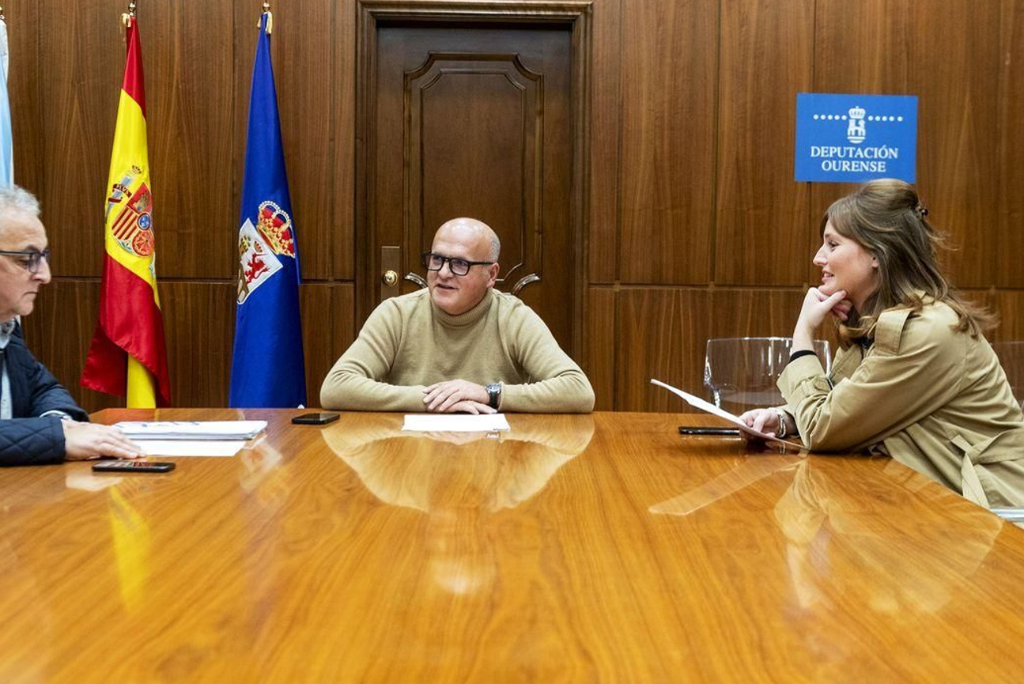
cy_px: 267
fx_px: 1195
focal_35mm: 42
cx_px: 425
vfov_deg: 31.8
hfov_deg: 46.2
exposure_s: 1/160
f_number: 4
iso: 1600
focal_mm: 34
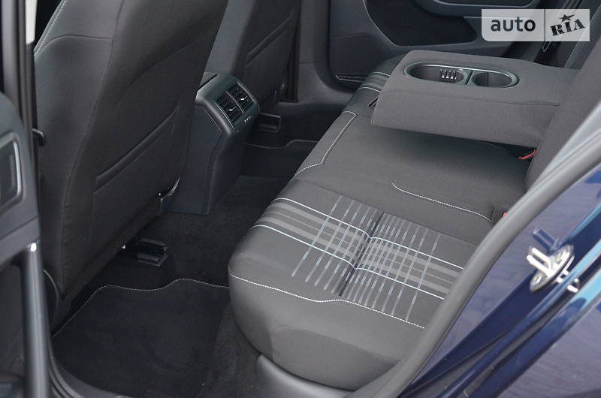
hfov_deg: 37.9
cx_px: 300
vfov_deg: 25.6
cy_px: 199
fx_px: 875
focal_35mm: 52
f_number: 4.5
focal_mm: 35
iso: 1600
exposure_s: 1/30
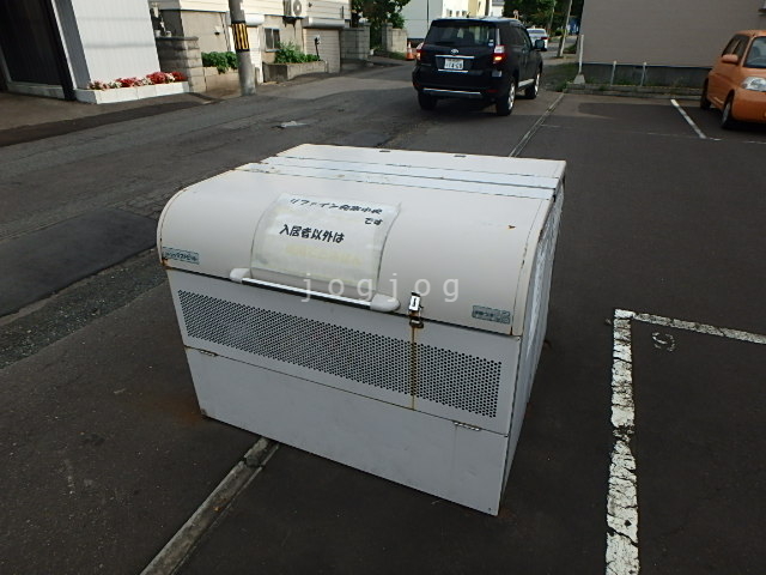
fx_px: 465
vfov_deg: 63.4
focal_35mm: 21
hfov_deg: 79.0
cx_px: 383
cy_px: 288
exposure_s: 1/800
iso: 125
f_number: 3.5
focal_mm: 3.7
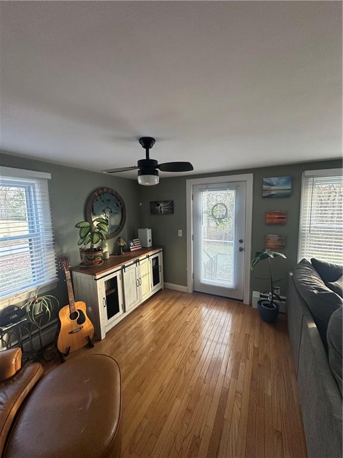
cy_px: 229
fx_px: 185
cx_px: 172
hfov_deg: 85.7
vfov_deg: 102.1
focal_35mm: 14
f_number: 2.2
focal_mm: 2.22
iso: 320
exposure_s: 1/81
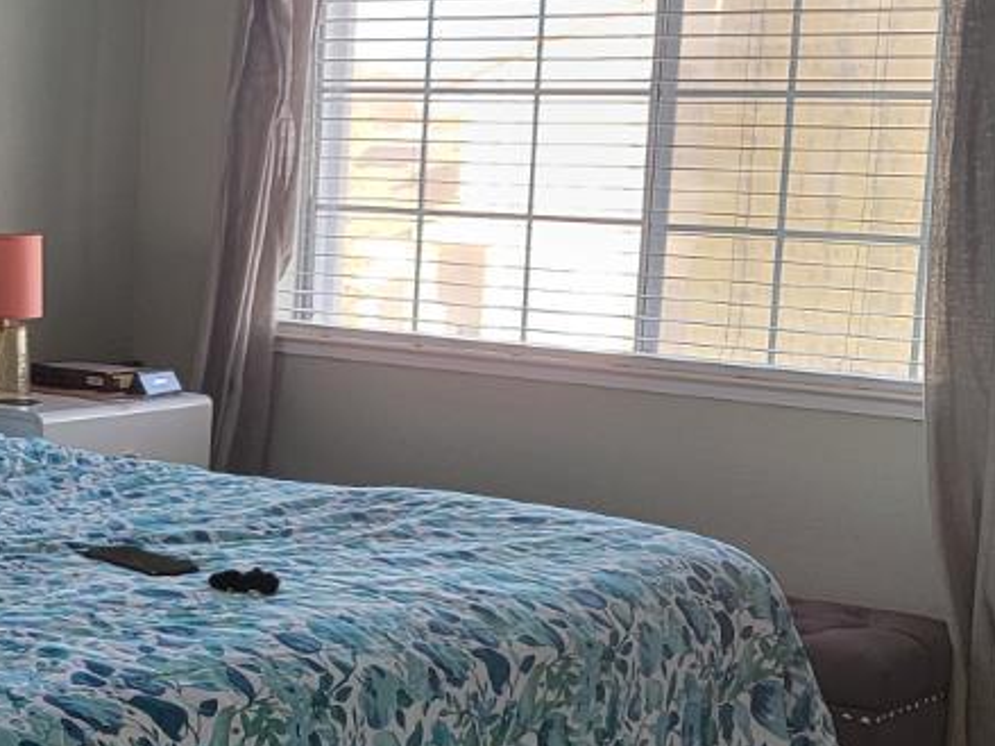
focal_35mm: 82
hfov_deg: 22.5
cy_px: 396
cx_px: -88
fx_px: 2356
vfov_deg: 18.0
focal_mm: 6.7
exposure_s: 1/120
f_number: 1.8
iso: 125
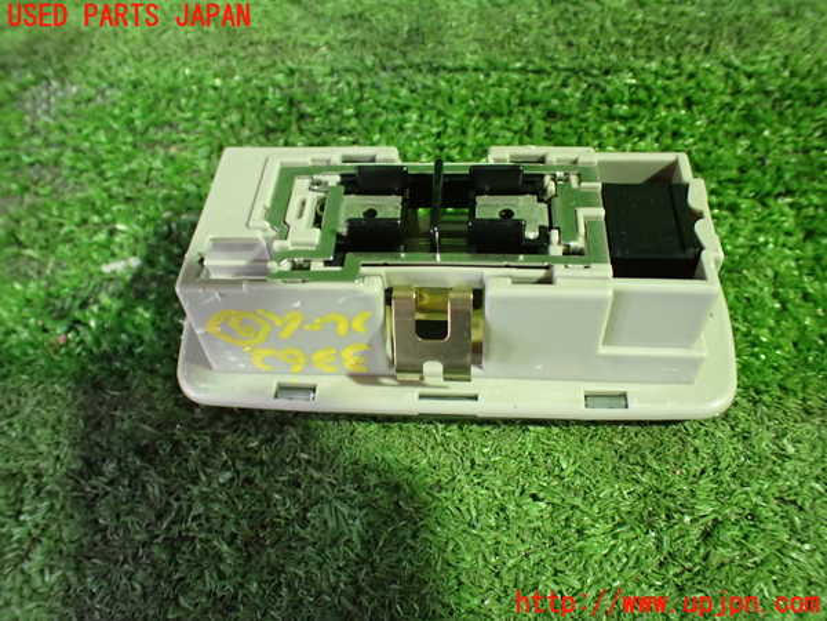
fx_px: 717
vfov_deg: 46.8
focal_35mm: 30
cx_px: 414
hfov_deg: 60.0
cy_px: 310
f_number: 2.3
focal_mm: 5.4
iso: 1000
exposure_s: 1/30
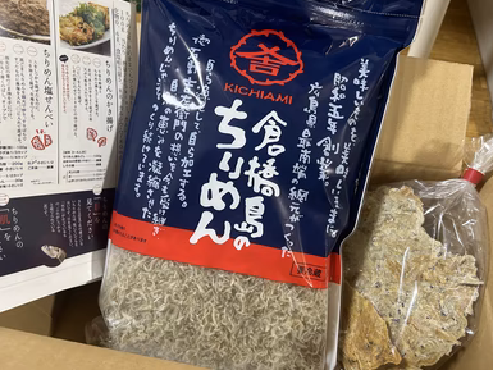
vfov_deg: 51.4
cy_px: 181
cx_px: 251
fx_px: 385
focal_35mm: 27
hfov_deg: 65.3
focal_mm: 5.7
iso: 320
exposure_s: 1/60
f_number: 1.5
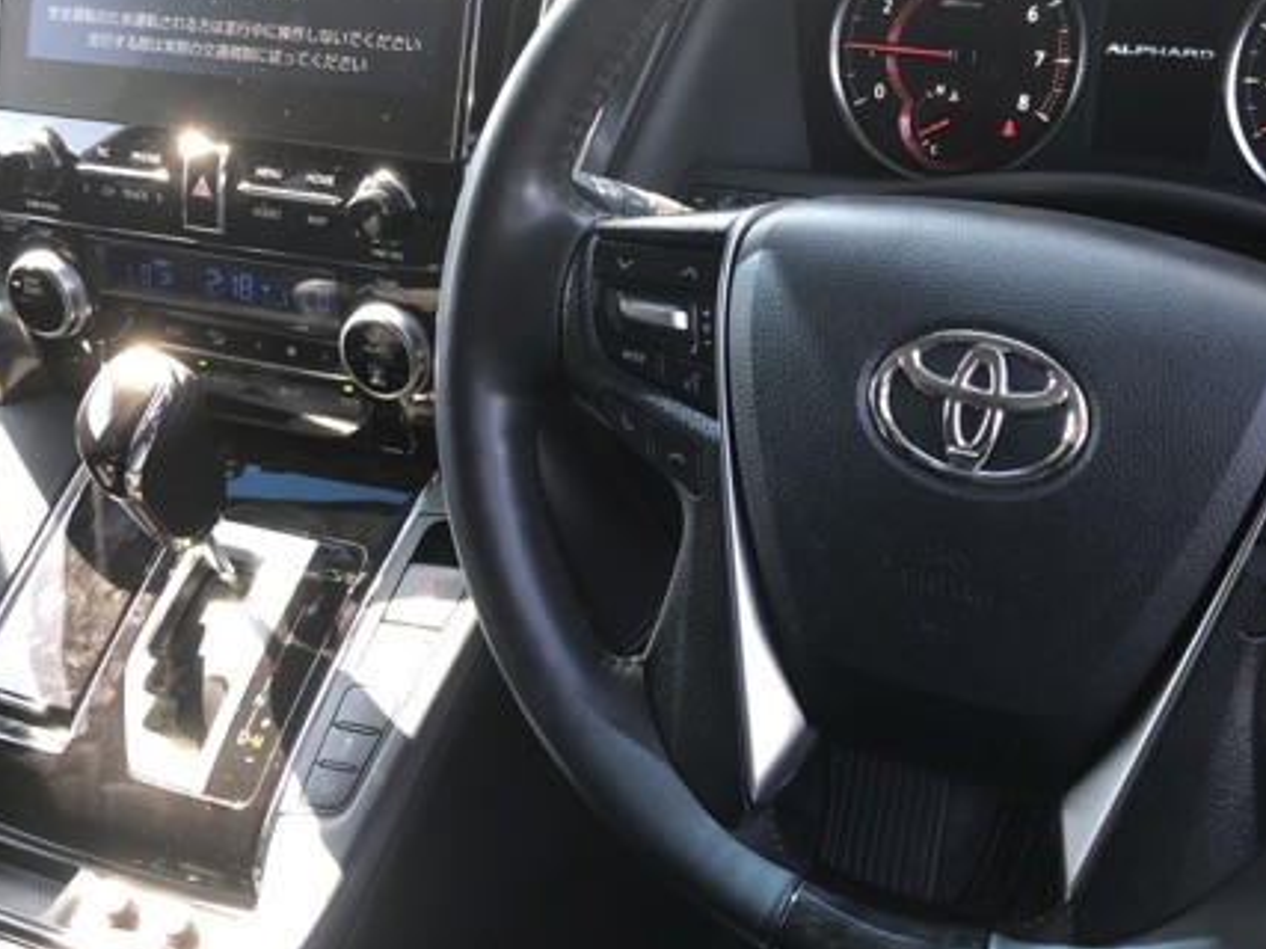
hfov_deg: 44.5
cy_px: 359
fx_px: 1536
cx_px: 783
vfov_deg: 34.2
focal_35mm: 42
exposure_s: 1/40
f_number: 1.8
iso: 32
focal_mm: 3.99
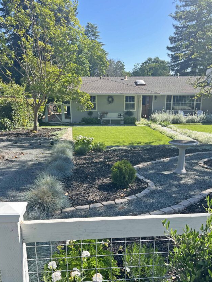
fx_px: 261
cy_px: 171
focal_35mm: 32
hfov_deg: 44.2
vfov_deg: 56.3
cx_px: 105
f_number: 1.5
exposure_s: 1/1645
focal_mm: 5.7
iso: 50
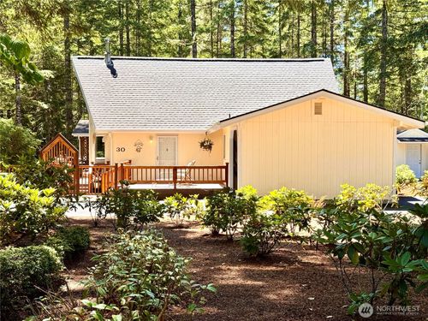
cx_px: 214
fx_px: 593
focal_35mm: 48
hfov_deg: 39.7
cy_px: 160
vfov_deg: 30.3
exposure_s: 1/765
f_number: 1.78
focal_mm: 6.76
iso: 64
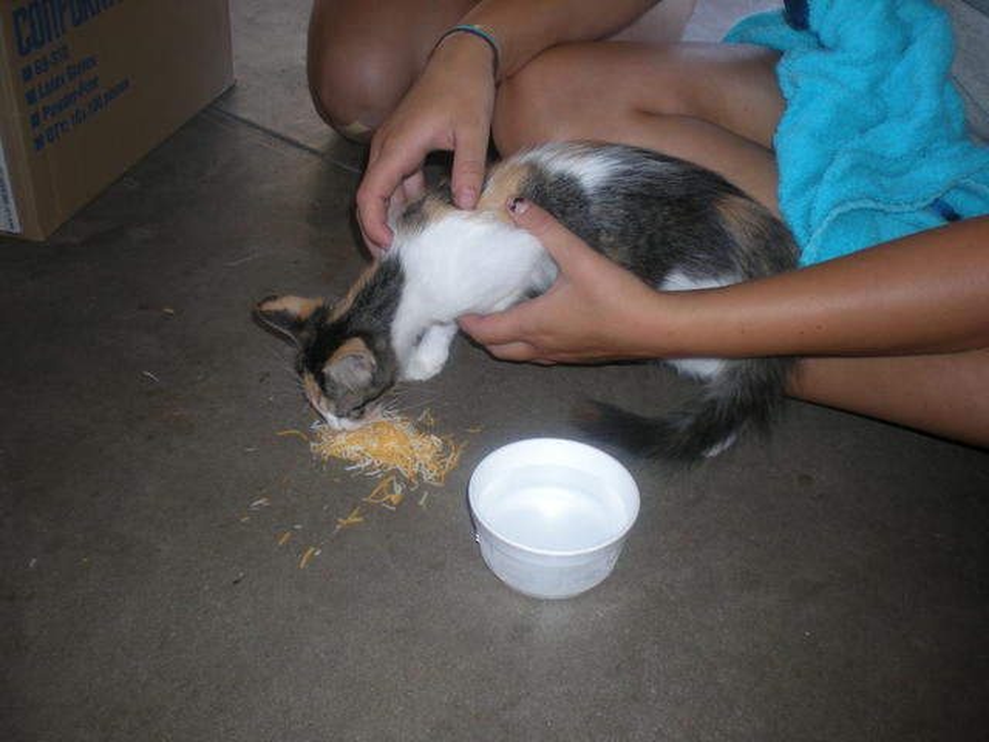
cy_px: 371
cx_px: 494
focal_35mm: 38
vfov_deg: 37.7
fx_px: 1086
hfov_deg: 49.0
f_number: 3.1
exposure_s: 1/60
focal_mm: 6.3
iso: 64
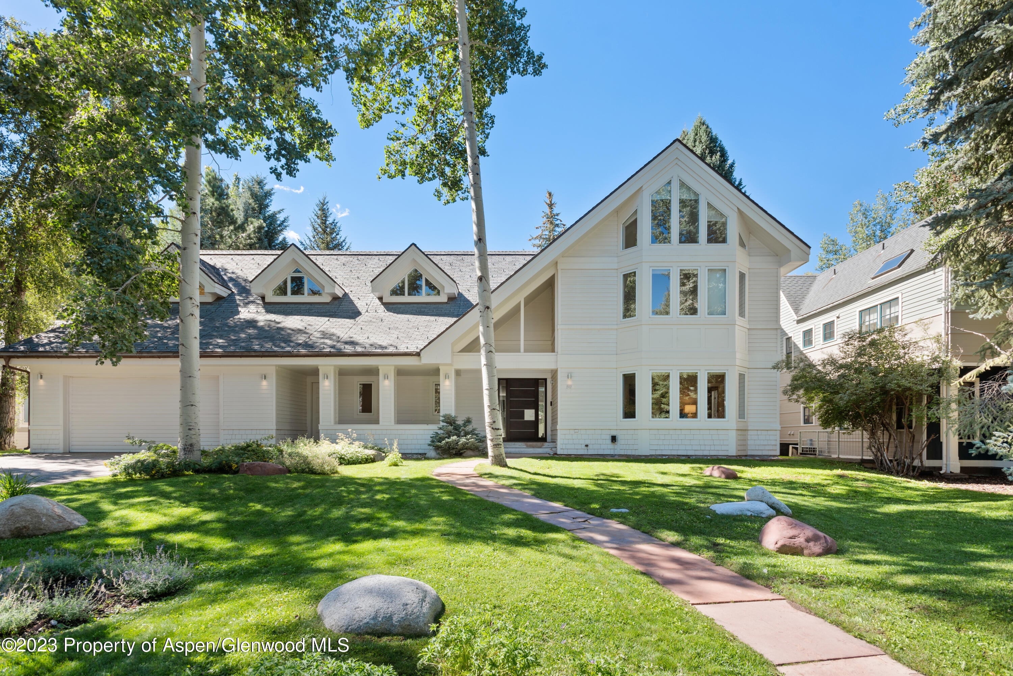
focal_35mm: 17
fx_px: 478
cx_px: 506
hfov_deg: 93.3
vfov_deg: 70.5
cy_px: 338
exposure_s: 1/40
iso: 100
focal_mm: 17
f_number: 7.1
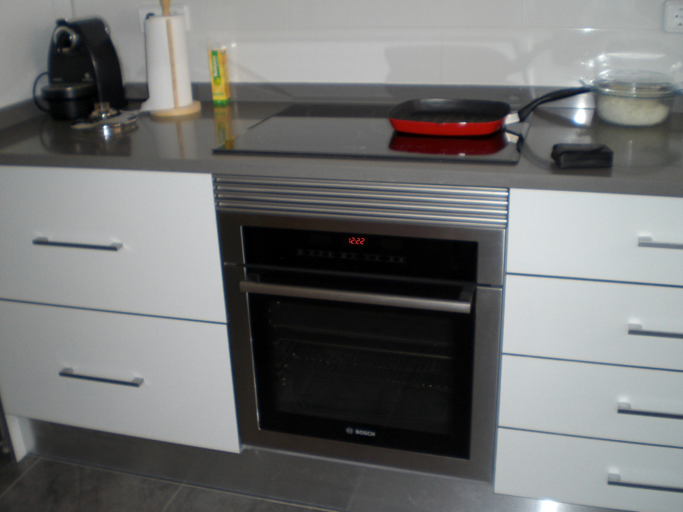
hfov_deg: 49.0
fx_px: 750
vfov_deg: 37.7
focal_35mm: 38
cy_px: 256
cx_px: 342
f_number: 3.1
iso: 100
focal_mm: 6.3
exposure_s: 1/60
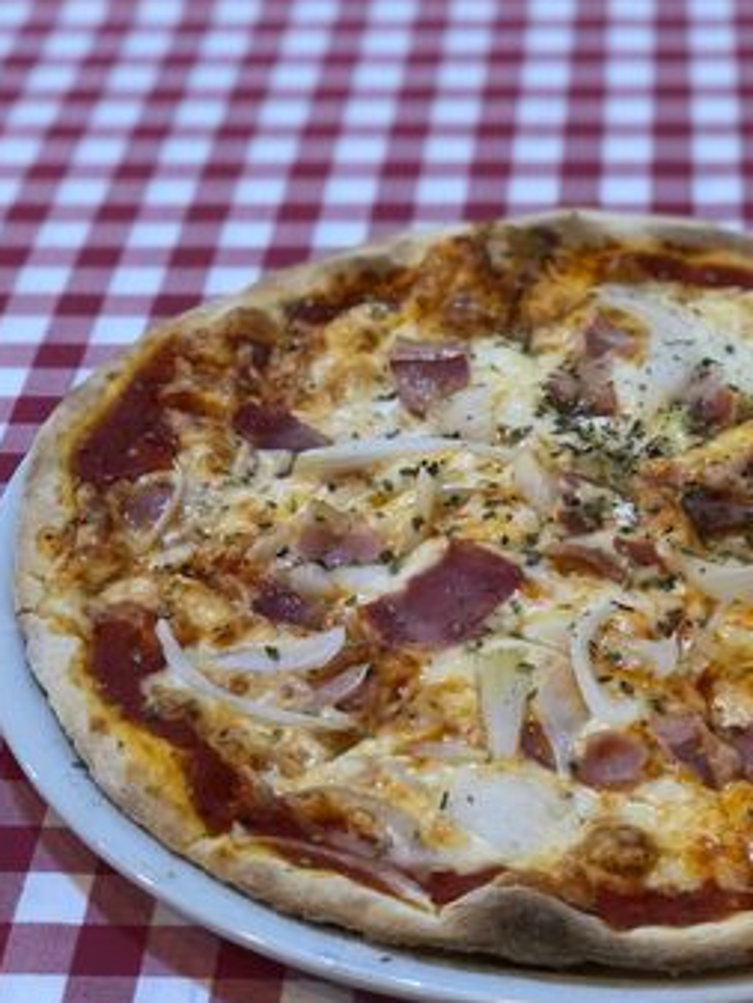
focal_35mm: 72
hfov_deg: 20.5
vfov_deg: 27.0
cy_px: 560
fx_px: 2087
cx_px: 372
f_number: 2.8
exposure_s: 1/33
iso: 320
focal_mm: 6.6
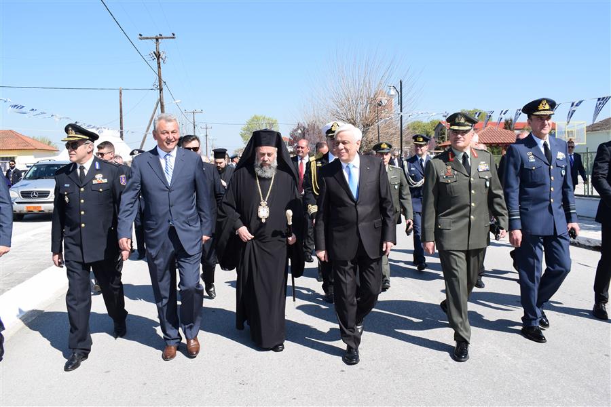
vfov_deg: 41.7
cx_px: 306
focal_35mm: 32
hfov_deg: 59.5
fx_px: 535
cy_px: 204
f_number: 9
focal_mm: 21
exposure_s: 1/320
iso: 200
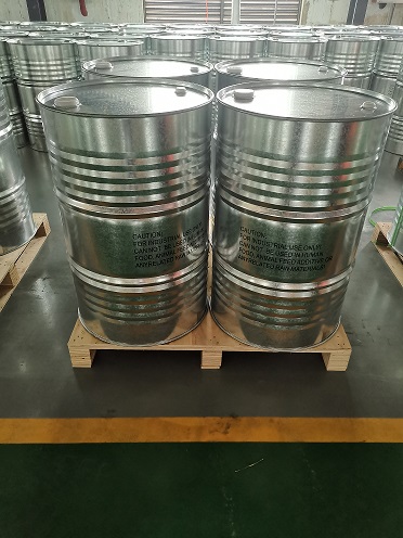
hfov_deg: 51.4
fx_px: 419
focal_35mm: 27
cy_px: 269
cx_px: 202
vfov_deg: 65.3
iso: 400
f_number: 1.8
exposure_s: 1/50
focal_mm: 4.75
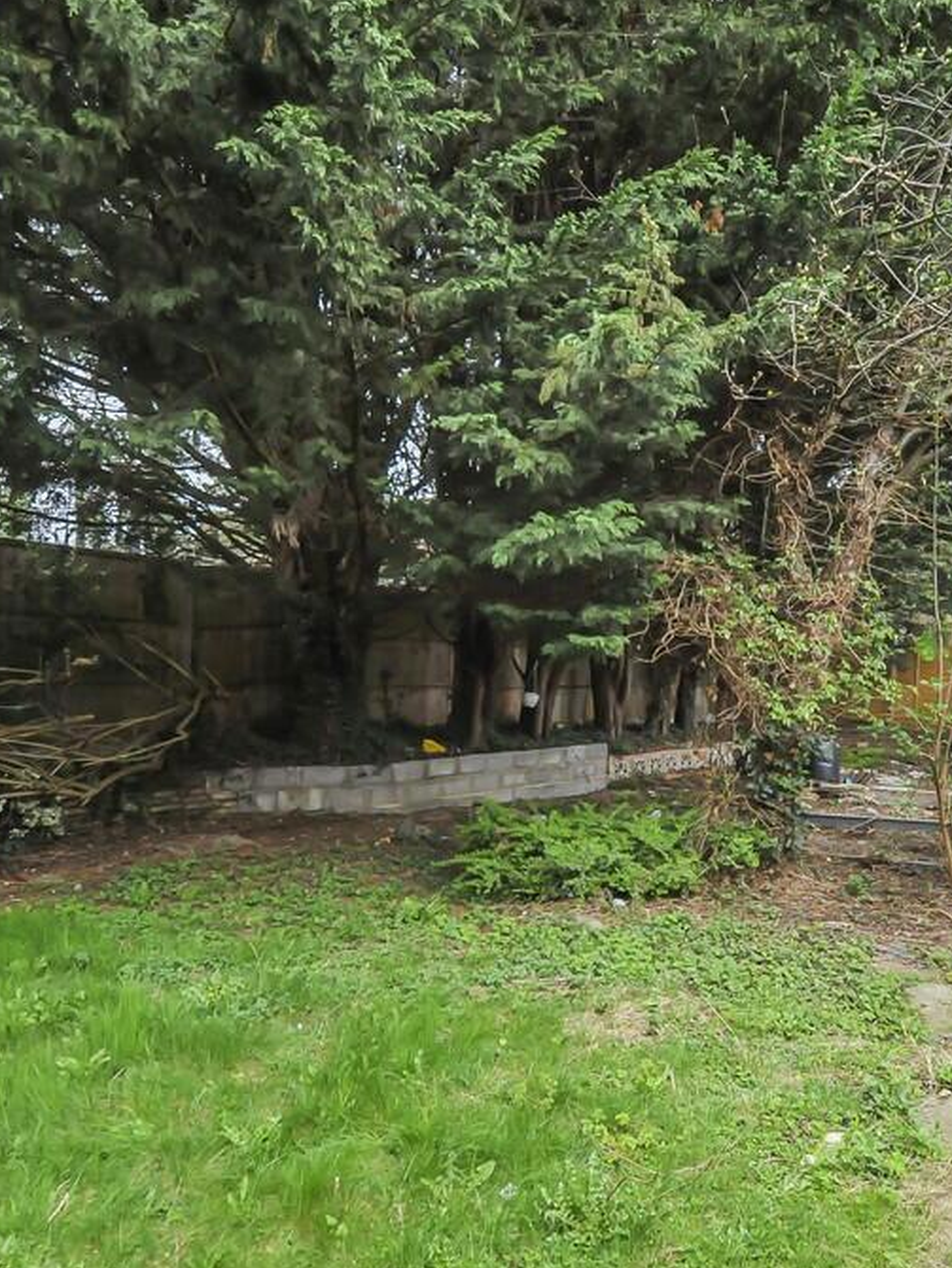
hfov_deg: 60.4
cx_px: 585
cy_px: 632
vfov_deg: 76.4
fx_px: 806
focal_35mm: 22
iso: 1000
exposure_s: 1/250
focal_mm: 10
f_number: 5.6
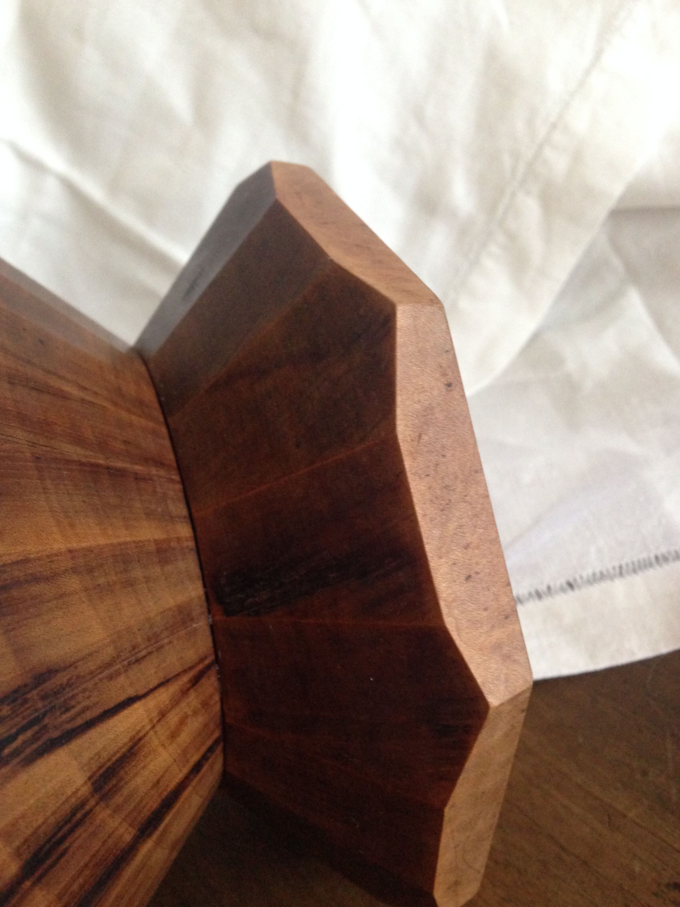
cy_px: 445
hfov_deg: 41.8
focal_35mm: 34
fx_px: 891
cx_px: 331
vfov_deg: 54.0
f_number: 2.4
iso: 320
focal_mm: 4.12
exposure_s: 1/20
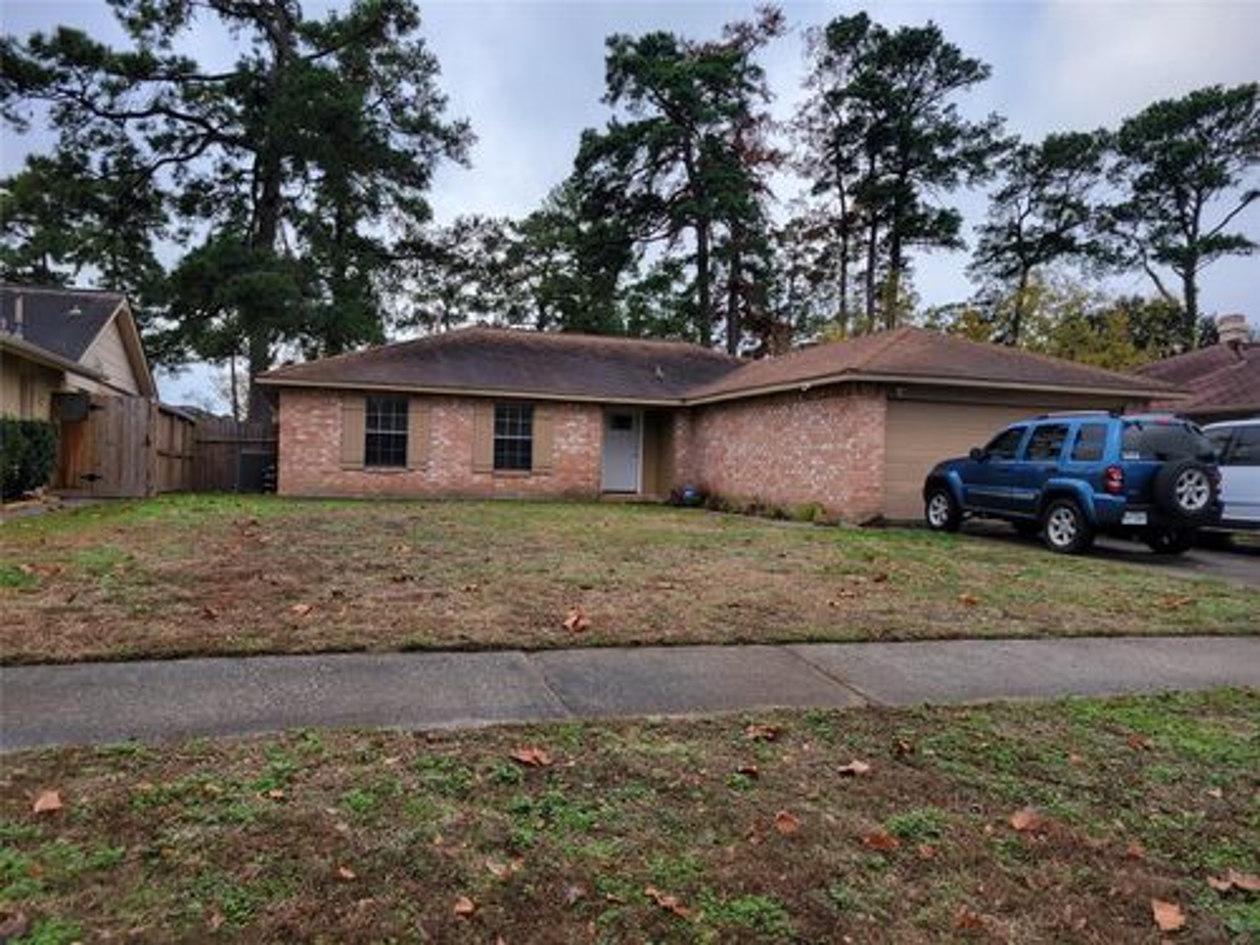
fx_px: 946
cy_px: 472
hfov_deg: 67.3
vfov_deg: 53.1
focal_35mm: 26
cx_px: 630
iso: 40
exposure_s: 1/1160
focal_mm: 5.4
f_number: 1.8
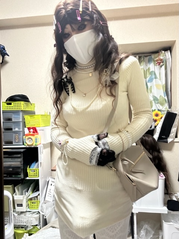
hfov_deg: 46.7
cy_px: 120
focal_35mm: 30
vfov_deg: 60.0
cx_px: 90
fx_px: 207
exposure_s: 1/59
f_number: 1.9
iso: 200
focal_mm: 2.69
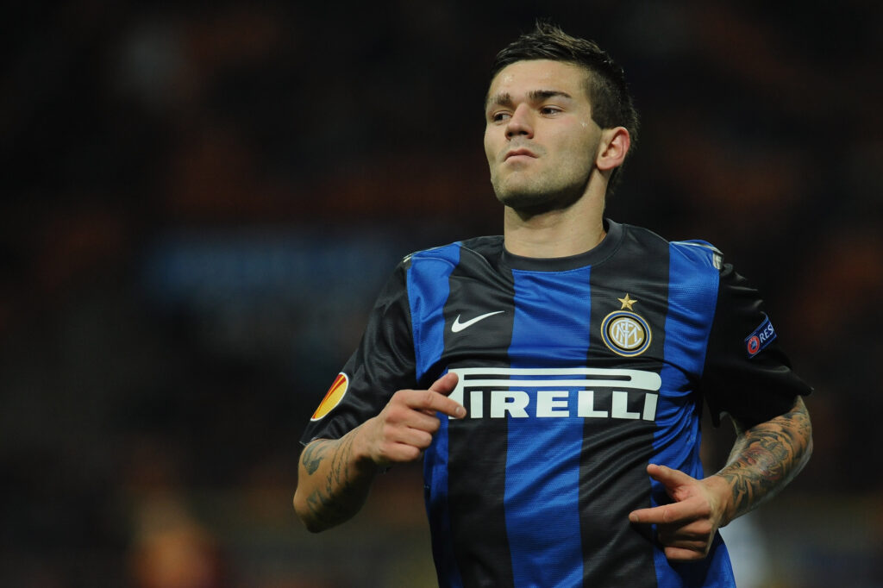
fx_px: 10298
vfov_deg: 3.3
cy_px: 294
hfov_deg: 4.9
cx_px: 442
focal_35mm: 420
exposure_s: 1/1000
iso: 2000
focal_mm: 420
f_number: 4
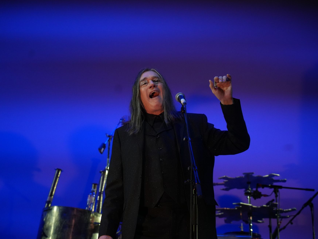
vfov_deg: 19.4
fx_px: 698
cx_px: 155
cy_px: 120
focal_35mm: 76
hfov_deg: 25.7
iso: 4000
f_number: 4
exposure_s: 1/1600
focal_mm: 70
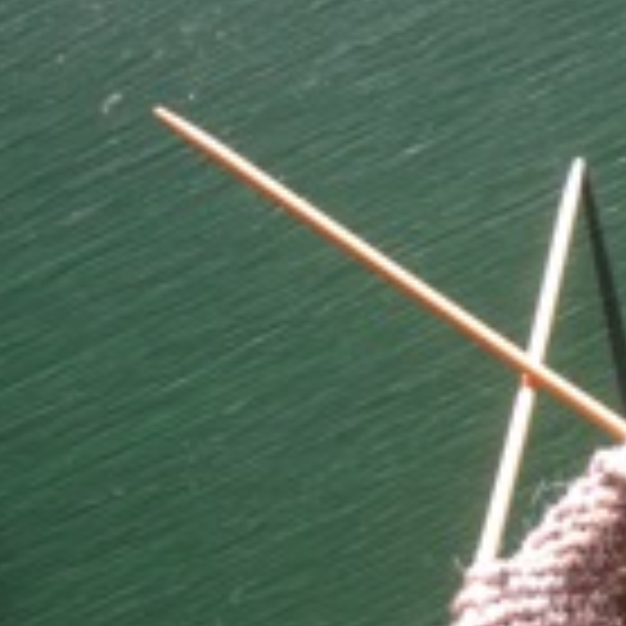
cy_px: 579
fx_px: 2210
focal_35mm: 108
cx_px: 770
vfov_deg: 15.9
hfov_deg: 15.5
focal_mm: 6.3
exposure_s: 1/60
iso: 102
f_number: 3.5
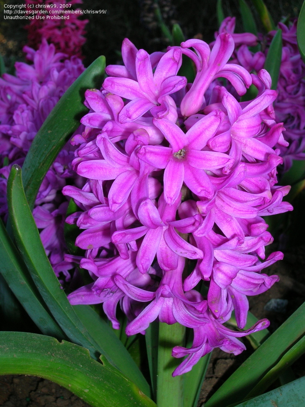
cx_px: 152
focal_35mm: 46
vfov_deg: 41.3
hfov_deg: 31.5
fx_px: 541
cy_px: 204
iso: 50
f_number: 5.4
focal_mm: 7.7
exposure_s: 1/60.1
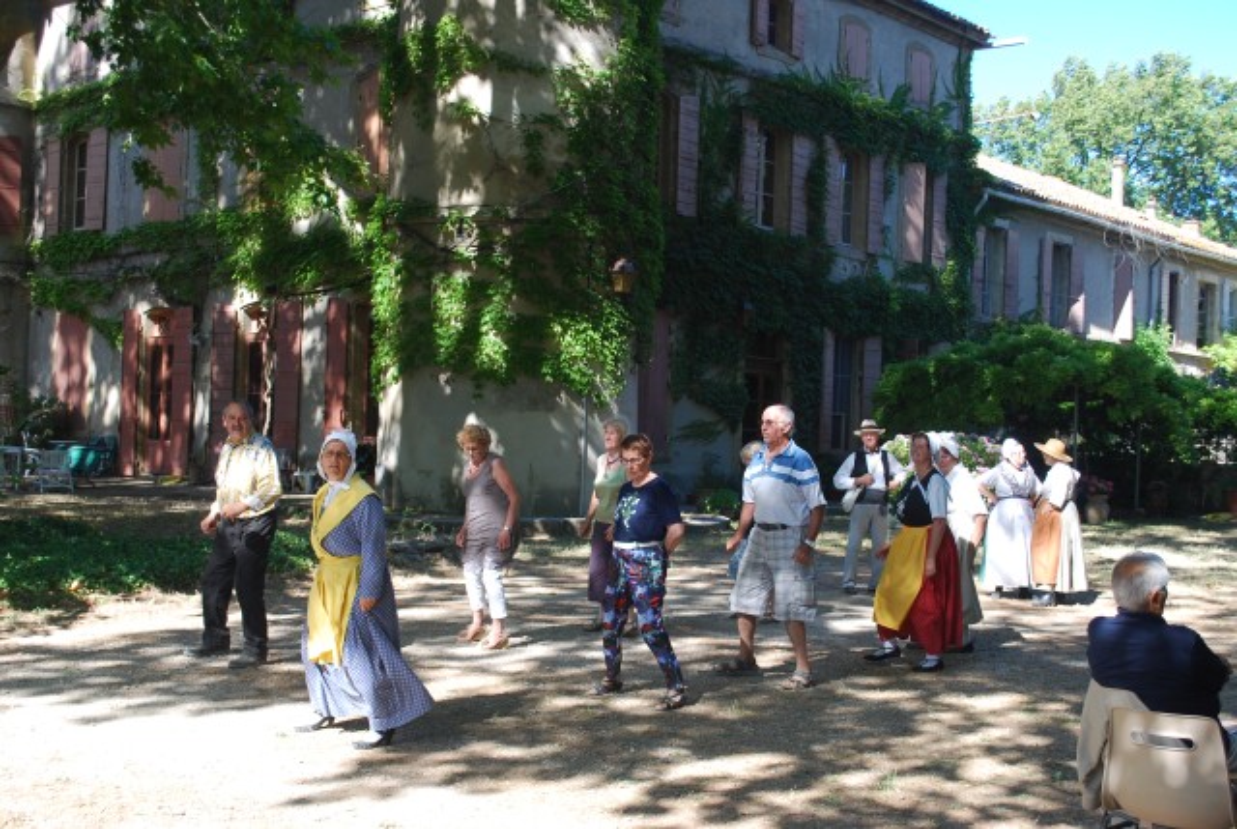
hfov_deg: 43.5
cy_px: 414
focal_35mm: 45
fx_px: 1549
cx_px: 618
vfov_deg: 30.0
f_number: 5.6
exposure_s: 1/125
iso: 160
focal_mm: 30
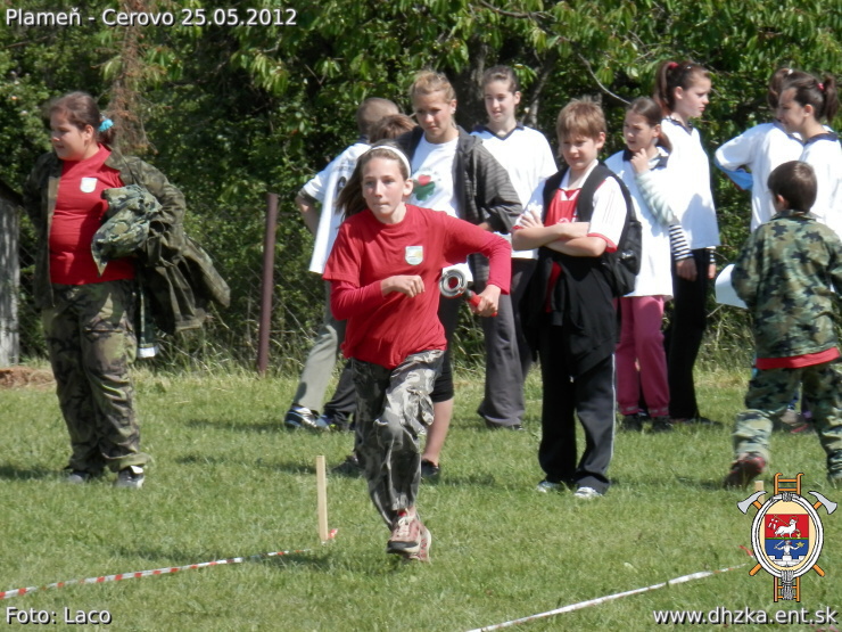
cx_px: 421
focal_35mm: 248
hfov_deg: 8.0
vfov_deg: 6.0
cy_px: 316
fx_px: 6032
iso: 80
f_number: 6.2
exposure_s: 1/200
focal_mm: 44.4
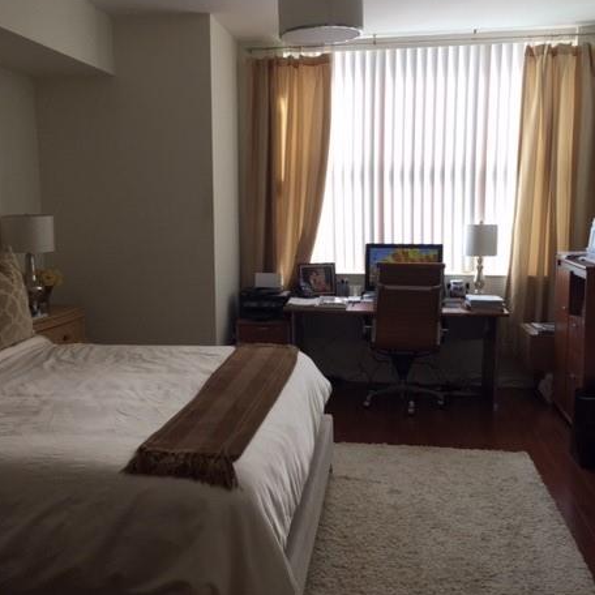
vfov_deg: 46.0
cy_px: 296
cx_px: 283
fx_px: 700
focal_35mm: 36
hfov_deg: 46.0
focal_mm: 4.15
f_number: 2.2
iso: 32
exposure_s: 1/120
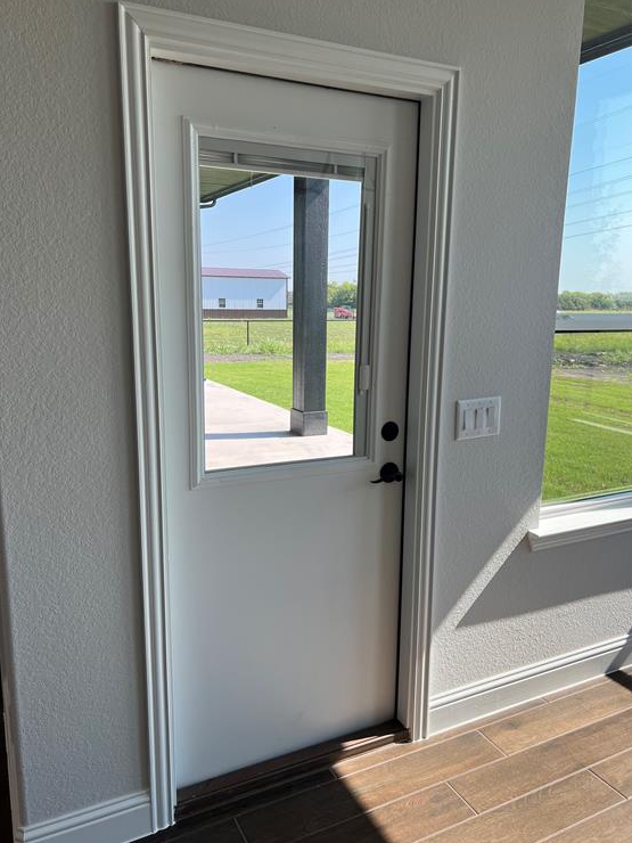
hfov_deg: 51.4
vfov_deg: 65.3
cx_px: 311
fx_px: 657
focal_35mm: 27
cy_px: 426
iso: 50
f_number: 1.5
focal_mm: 5.7
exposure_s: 1/1079
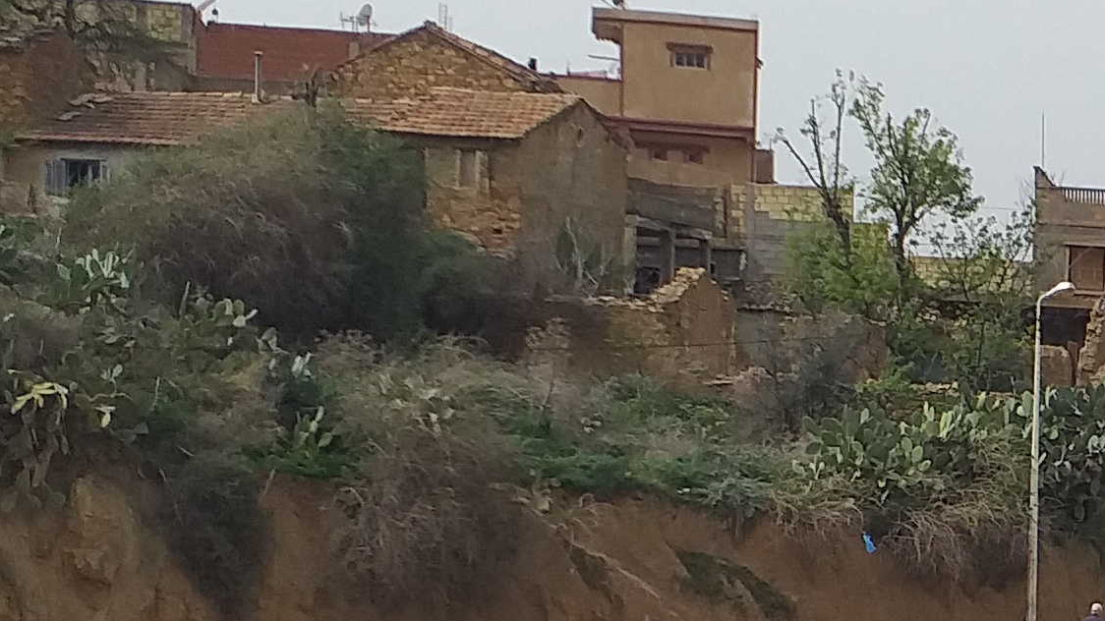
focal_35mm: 108
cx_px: 1525
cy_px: 687
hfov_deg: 18.2
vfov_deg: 11.1
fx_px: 3164
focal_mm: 3.6
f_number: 1.9
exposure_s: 1/1690
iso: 40
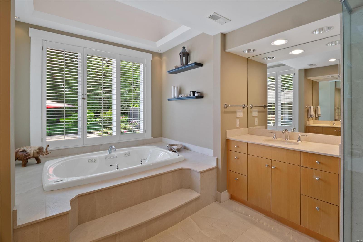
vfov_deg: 73.7
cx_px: 182
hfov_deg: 96.7
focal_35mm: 16
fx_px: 161
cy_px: 121
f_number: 10
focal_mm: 8
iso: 400
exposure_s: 1/6
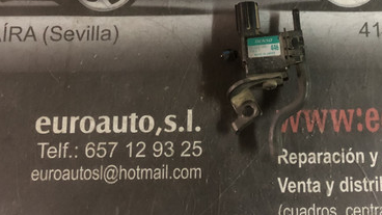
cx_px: 263
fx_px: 537
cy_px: -6
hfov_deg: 38.6
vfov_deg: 21.7
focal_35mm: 53
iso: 125
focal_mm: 3.99
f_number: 1.8
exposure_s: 1/4
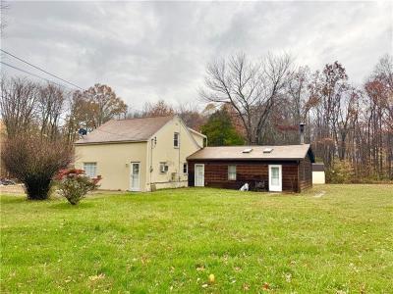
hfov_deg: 71.6
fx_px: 272
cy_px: 147
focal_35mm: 24
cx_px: 196
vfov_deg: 56.8
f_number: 1.78
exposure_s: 1/651
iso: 80
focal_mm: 6.76
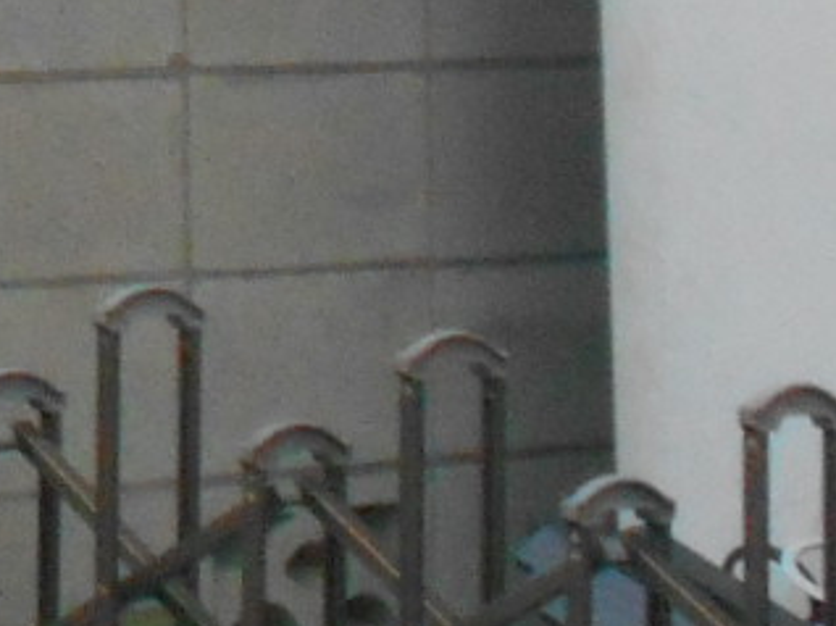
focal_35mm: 279
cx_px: -1598
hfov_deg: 6.5
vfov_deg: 5.0
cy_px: -1368
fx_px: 6733
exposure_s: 1/250
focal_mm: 6.7
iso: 400
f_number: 3.9
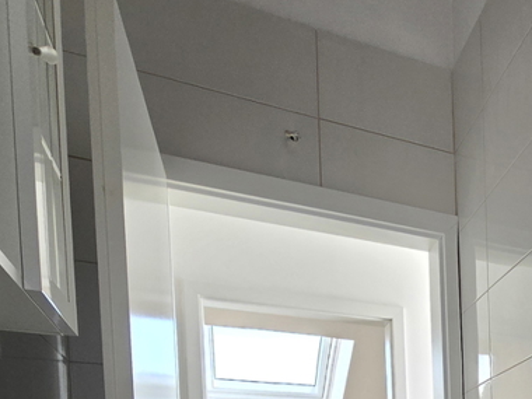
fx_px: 630
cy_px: 556
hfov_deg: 35.5
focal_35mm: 41
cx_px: 644
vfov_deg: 27.4
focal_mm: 2.2
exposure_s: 1/120
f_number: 2.2
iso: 64
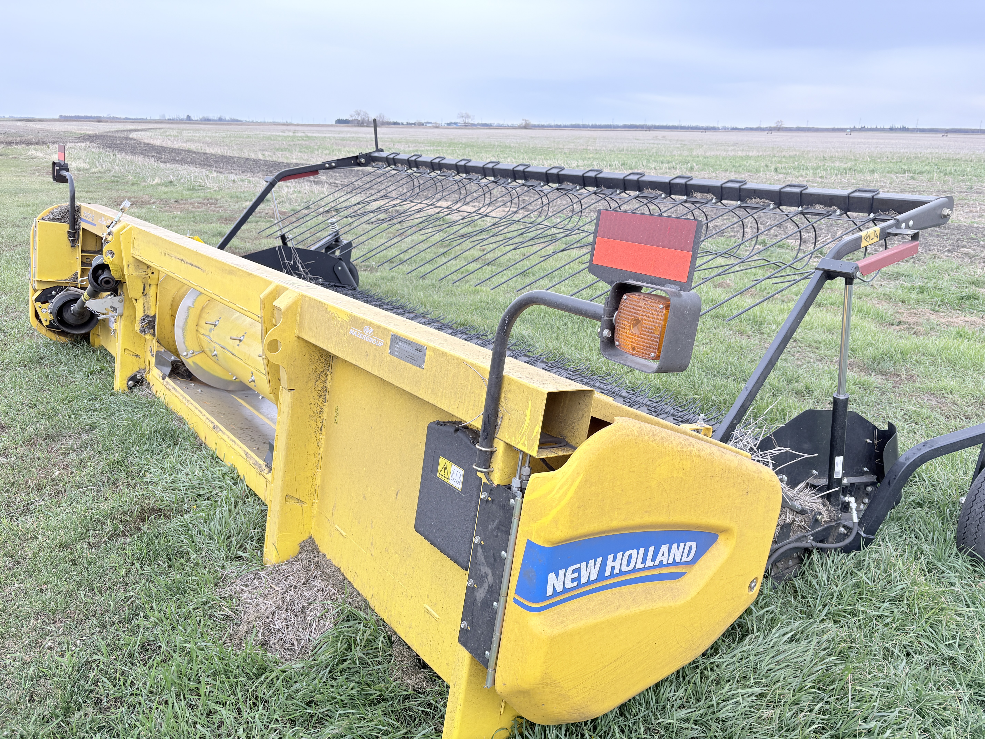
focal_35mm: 26
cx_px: 492
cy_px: 370
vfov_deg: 53.1
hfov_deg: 67.3
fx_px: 740
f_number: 1.6
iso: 50
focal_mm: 5.96
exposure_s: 1/194
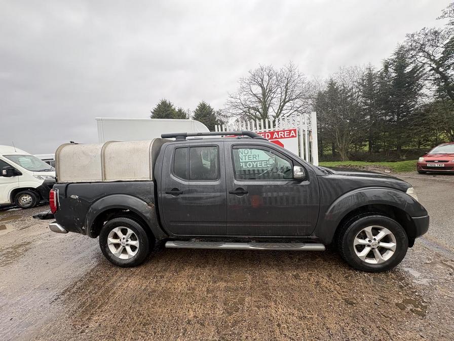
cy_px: 170
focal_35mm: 14
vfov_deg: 85.7
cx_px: 227
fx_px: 184
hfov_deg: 102.1
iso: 50
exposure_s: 1/227
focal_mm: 2.22
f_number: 2.2
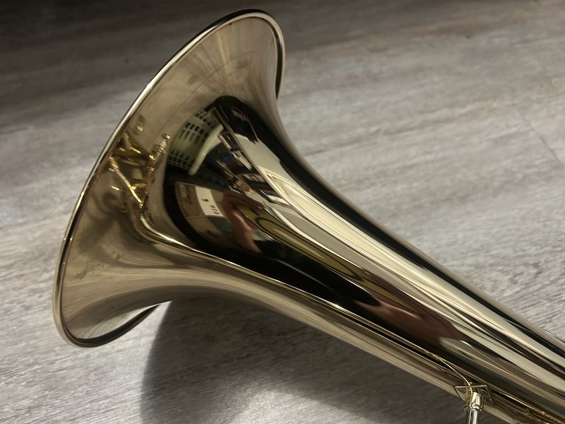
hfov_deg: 67.3
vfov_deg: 53.1
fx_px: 424
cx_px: 282
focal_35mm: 26
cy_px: 212
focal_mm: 5.7
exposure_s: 1/33
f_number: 1.5
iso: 500
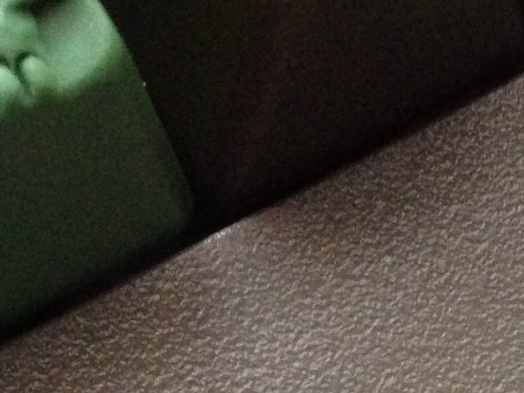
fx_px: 2362
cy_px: 46
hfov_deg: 12.7
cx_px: 204
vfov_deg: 9.5
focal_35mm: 156
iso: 400
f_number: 2.4
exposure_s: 1/20
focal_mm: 4.12
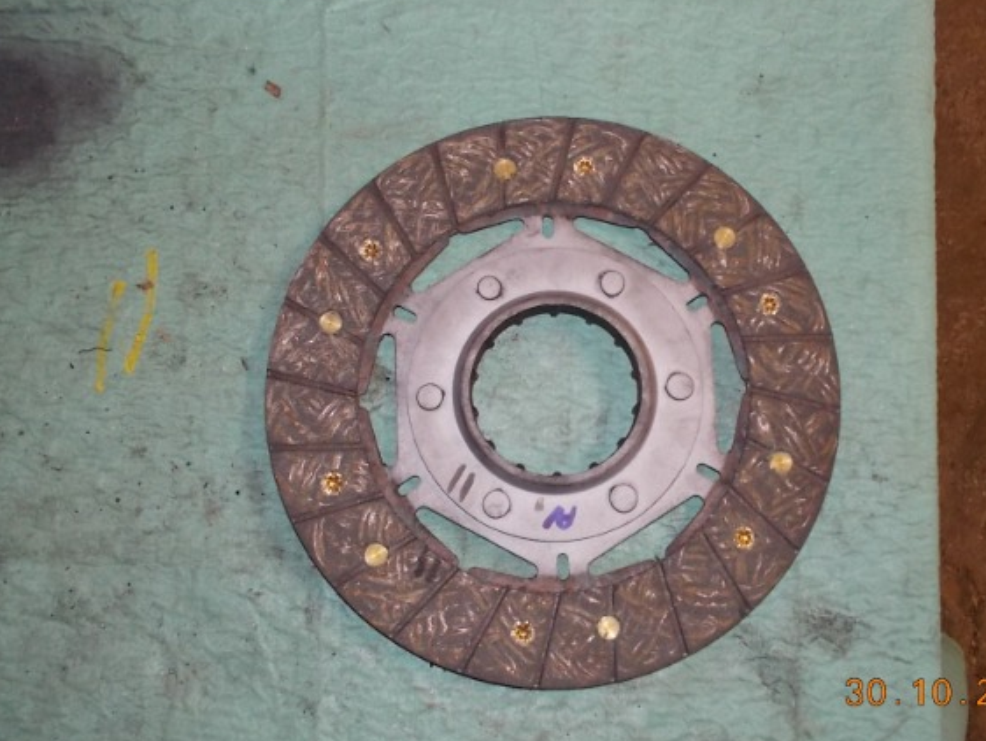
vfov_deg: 43.0
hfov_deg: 55.2
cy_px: 370
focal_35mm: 33
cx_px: 556
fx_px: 940
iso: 200
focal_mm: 4.1
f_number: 3.3
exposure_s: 1/25
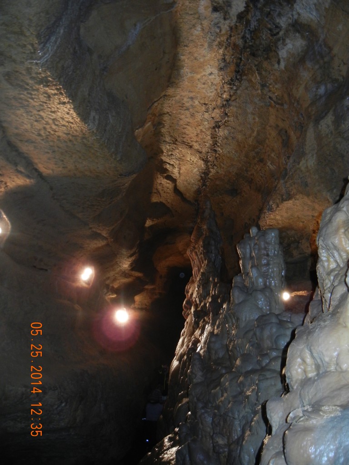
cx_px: 174
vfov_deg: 60.0
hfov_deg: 46.8
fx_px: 403
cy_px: 232
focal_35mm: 30
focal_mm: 5.4
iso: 400
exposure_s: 1/30
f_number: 3.5
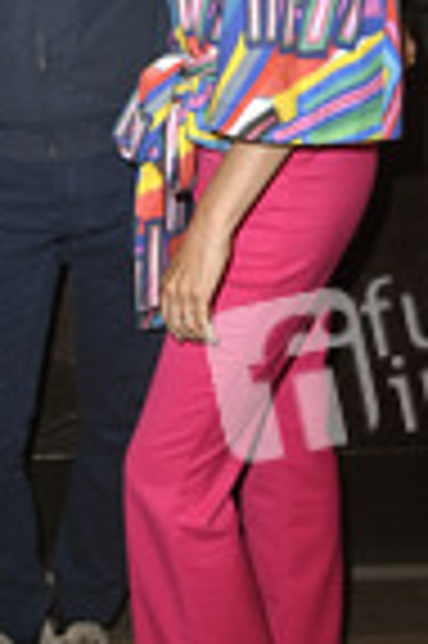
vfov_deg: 29.4
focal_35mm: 67
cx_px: 27
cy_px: 131
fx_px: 1198
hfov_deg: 19.8
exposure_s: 1/80
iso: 1250
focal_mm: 24
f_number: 5.6
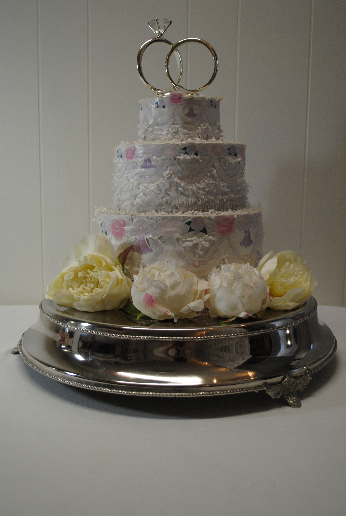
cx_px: 173
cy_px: 258
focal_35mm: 36
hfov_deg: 37.0
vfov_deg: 53.1
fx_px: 517
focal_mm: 24
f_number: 4
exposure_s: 1/100
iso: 400
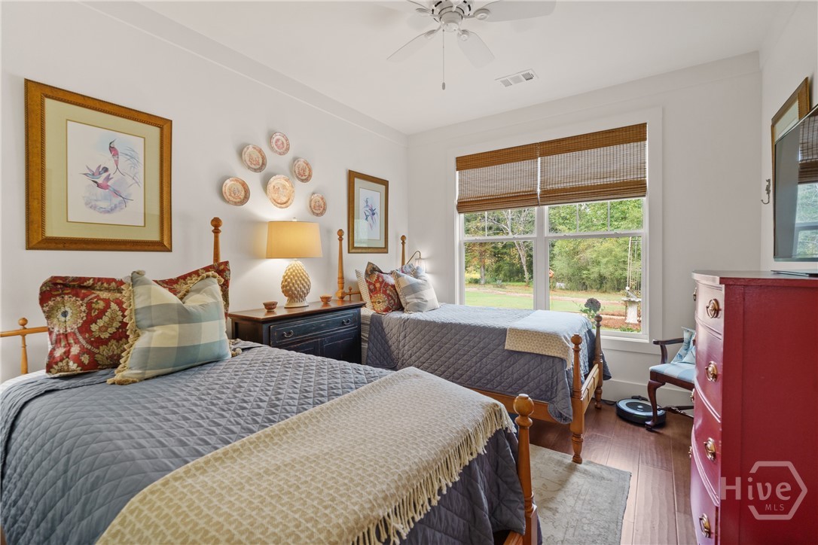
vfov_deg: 73.7
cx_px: 409
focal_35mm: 16
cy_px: 272
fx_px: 364
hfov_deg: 96.7
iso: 1250
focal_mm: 16
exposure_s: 1/15
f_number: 6.3
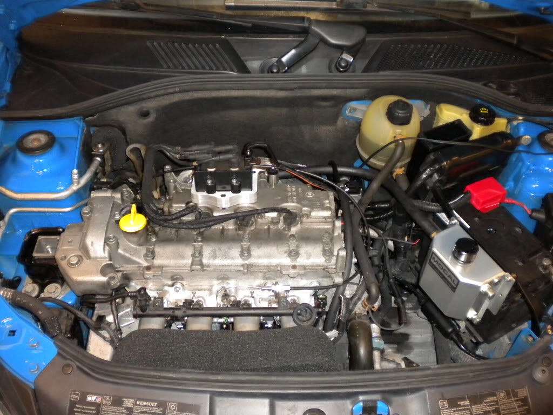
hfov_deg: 52.6
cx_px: 276
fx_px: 559
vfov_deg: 40.7
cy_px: 208
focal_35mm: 35
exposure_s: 1/30
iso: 400
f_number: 3.1
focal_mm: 6.3
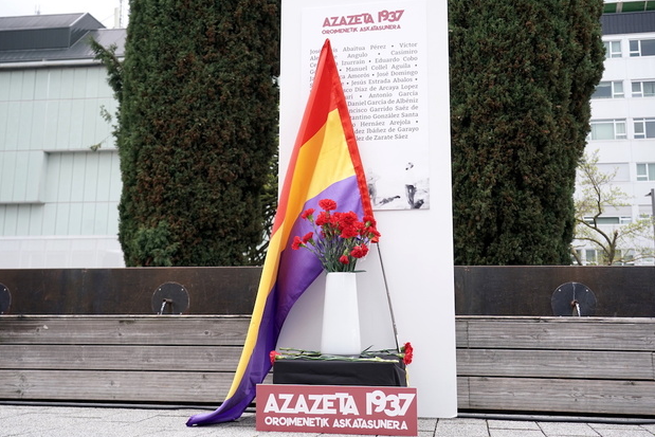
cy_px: 203
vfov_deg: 38.9
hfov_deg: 55.8
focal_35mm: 34
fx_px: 619
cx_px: 340
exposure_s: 1/500
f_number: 4
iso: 320
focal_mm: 29
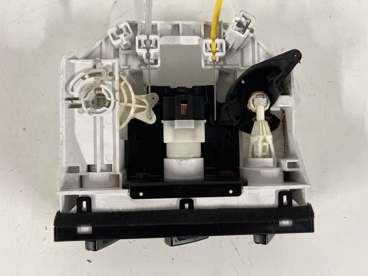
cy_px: 138
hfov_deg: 67.3
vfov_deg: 53.1
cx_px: 184
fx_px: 276
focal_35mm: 26
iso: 320
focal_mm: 5.7
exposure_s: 1/60
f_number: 1.5
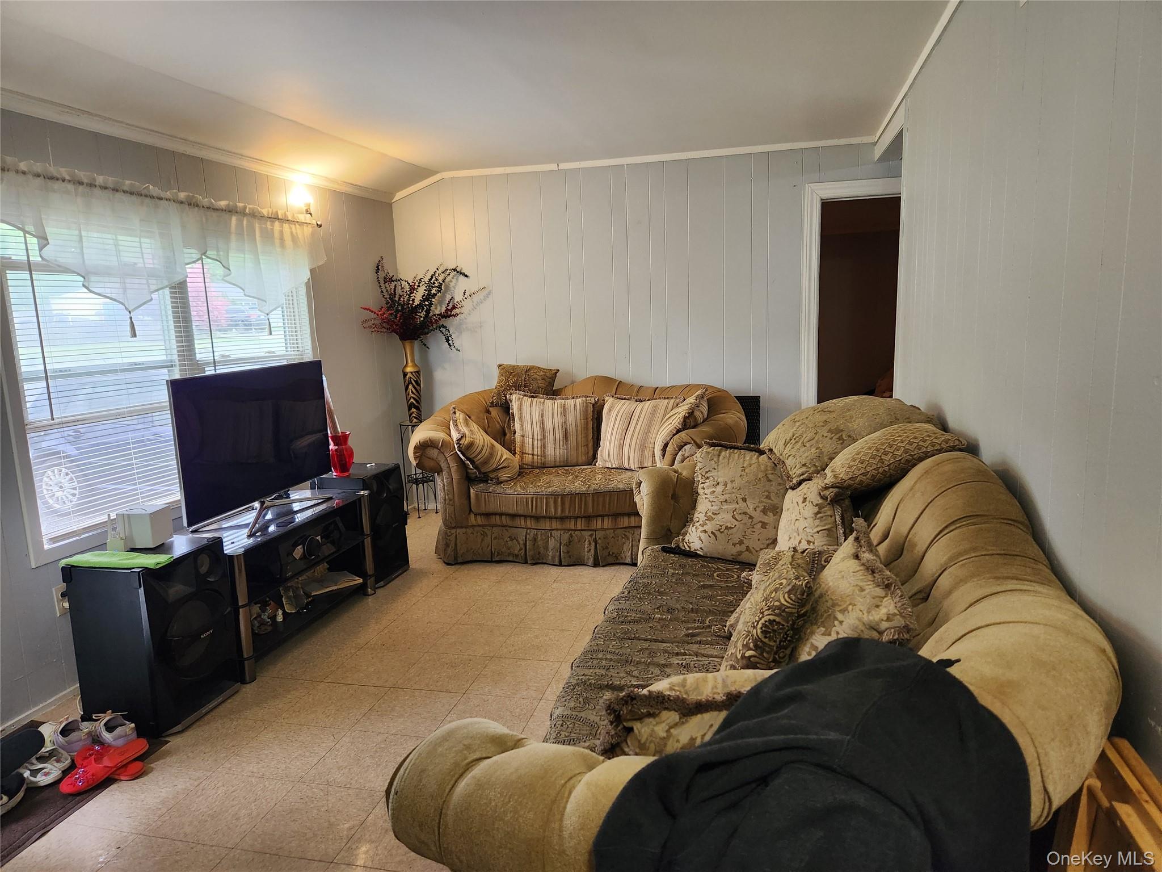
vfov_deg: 58.9
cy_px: 436
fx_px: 772
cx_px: 581
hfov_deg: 73.9
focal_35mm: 23
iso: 400
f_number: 1.8
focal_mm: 5.4
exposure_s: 1/120
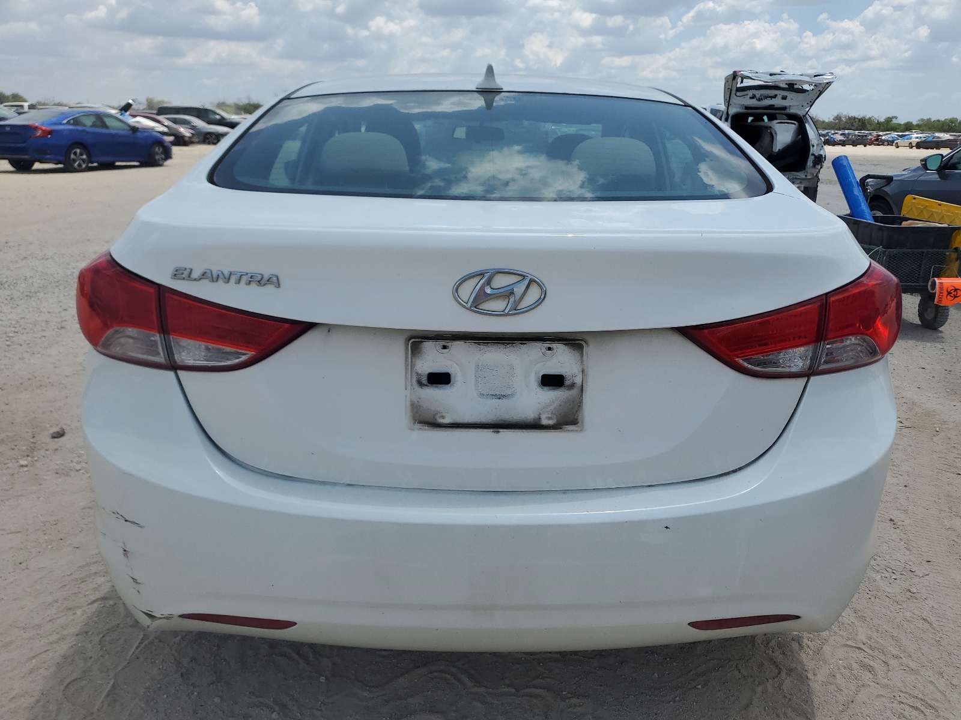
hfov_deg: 67.3
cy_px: 360
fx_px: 722
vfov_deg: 53.1
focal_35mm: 26
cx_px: 480
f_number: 1.5
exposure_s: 1/5000
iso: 50
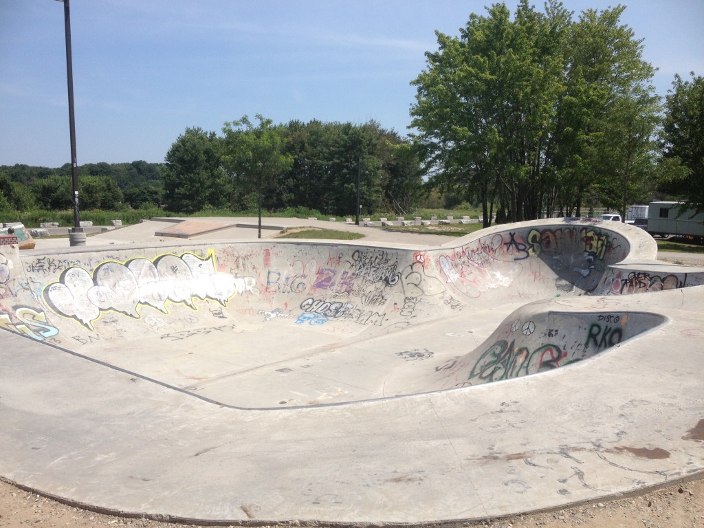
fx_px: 712
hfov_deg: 52.6
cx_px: 352
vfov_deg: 40.7
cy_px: 264
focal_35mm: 35
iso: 50
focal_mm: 4.28
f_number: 2.4
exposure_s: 1/2304
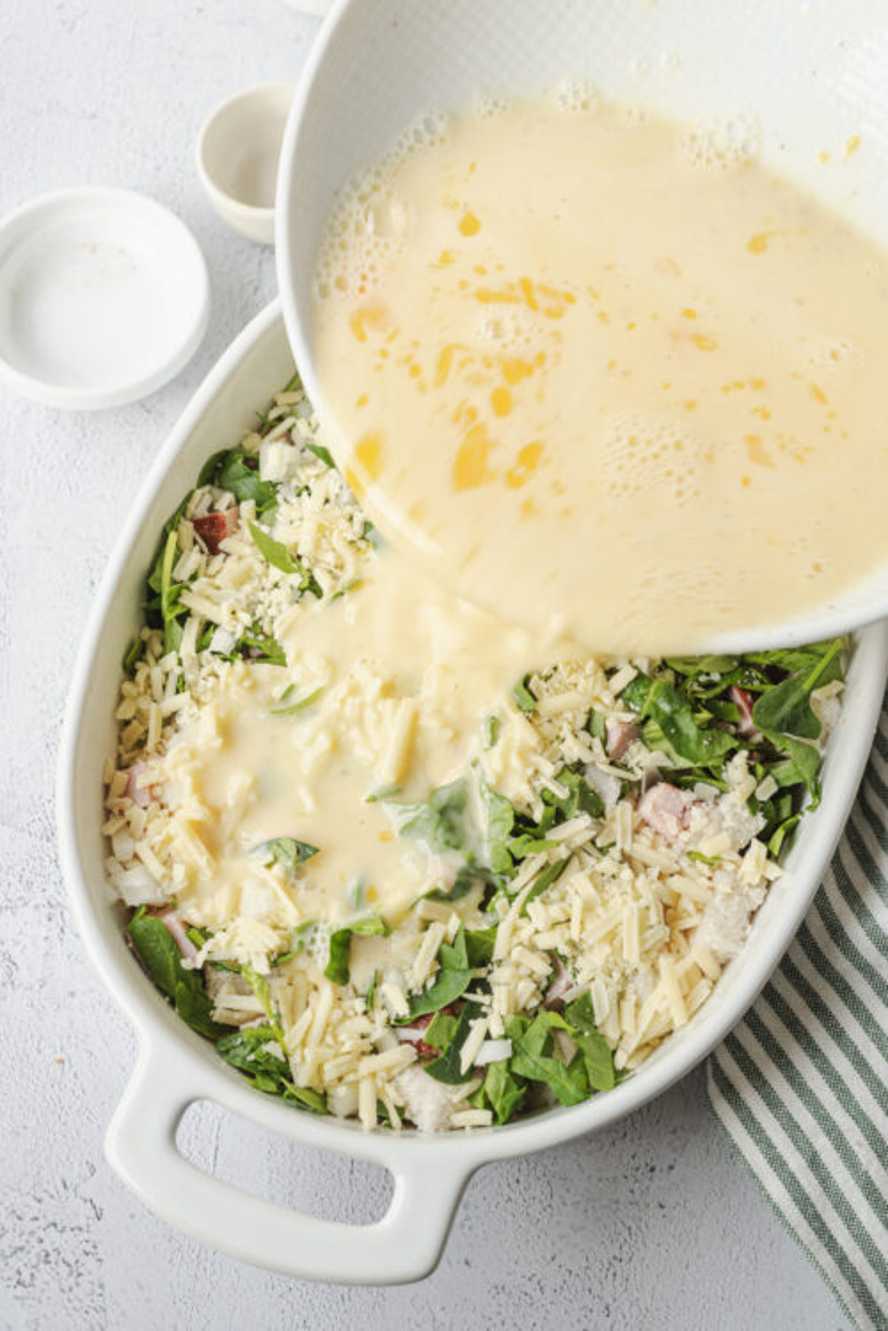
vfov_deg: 39.6
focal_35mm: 50
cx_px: 444
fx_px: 1850
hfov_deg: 27.0
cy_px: 666
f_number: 7.1
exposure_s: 1/25
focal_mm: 50
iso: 200
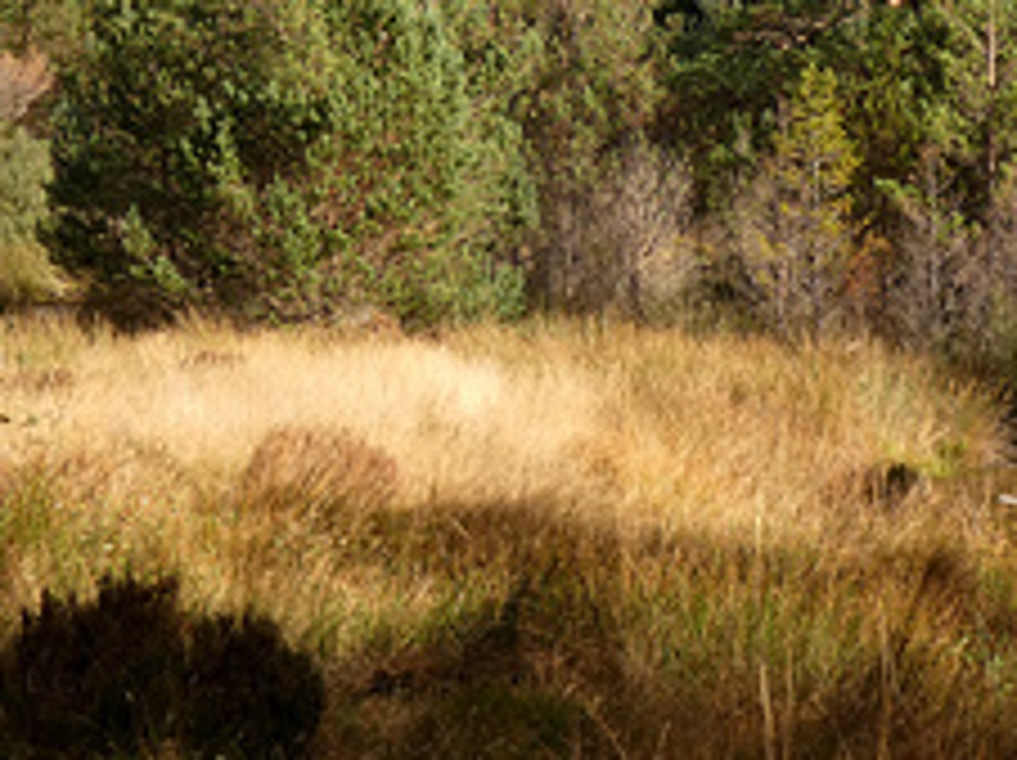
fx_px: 4754
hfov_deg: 12.2
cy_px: -85
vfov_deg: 9.1
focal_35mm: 162
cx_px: 558
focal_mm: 10.8
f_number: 4.1
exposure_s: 1/400
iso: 80
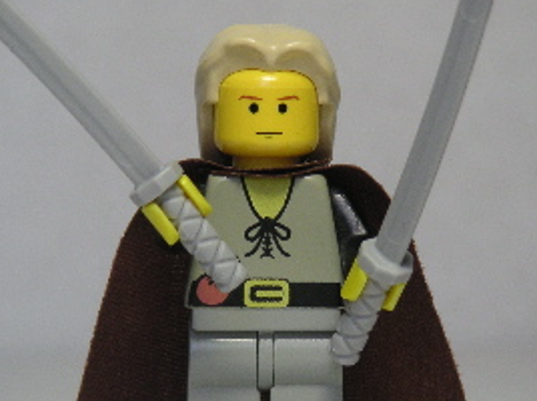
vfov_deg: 8.7
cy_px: 198
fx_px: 2633
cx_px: 257
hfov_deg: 11.6
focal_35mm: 170
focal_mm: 16.5
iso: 80
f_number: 3.6
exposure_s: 1/90
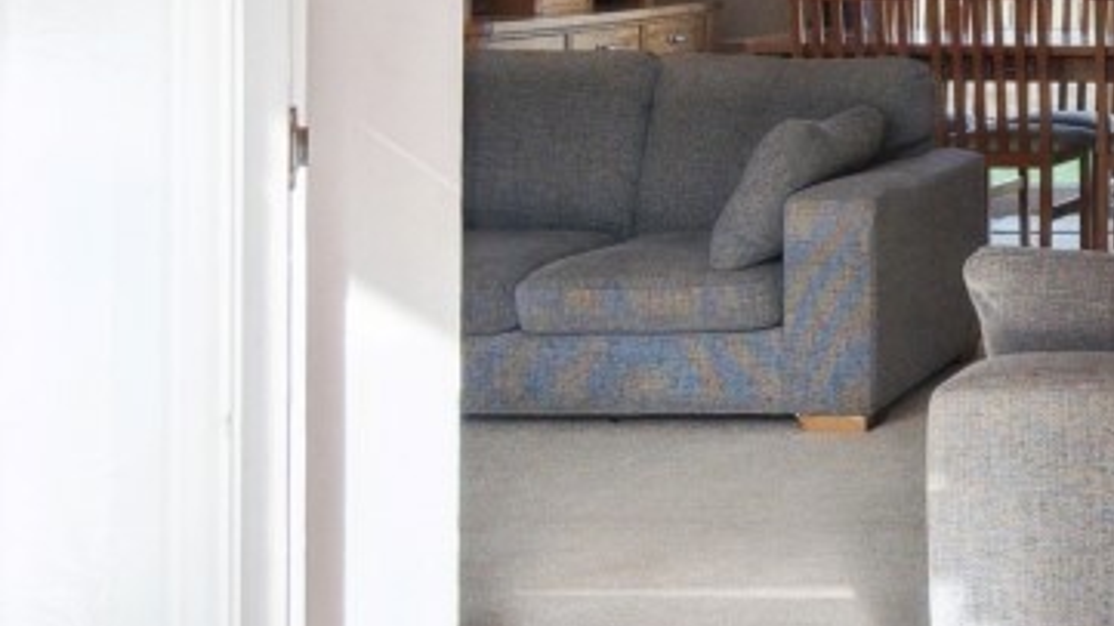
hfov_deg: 22.1
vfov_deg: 14.7
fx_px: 2363
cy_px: -77
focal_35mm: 80
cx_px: 1657
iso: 800
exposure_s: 1/320
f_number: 8
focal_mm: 16
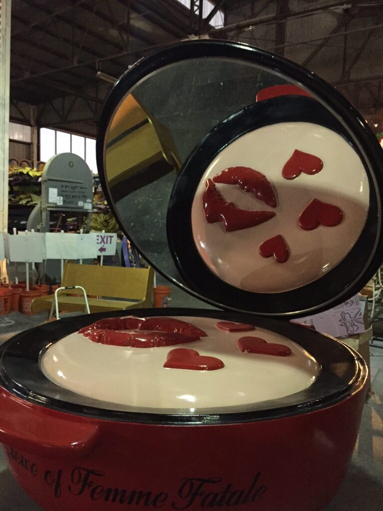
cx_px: 192
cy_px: 256
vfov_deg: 61.7
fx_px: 428
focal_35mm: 29
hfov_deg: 48.2
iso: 400
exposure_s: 1/15
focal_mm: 4.15
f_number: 2.2
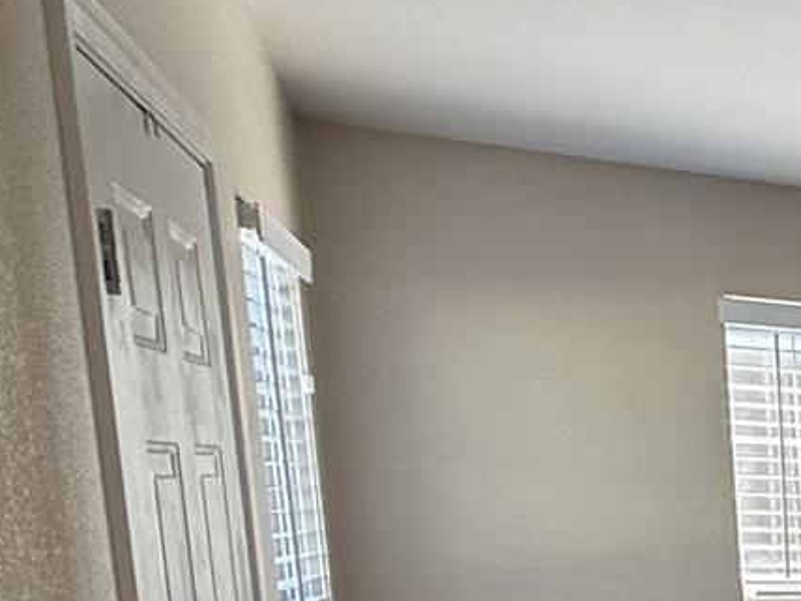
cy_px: 740
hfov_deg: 16.0
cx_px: 1843
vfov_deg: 20.4
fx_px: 1550
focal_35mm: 67
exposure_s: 1/120
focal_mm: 2.22
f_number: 2.2
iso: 100
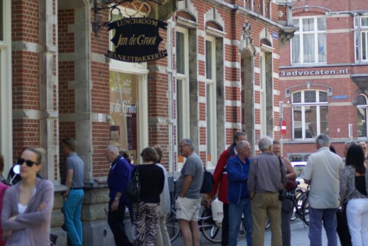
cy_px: 123
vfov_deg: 13.1
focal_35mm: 105
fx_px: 1075
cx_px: 184
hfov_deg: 19.4
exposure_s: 1/125
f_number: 4.5
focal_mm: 70
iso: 100
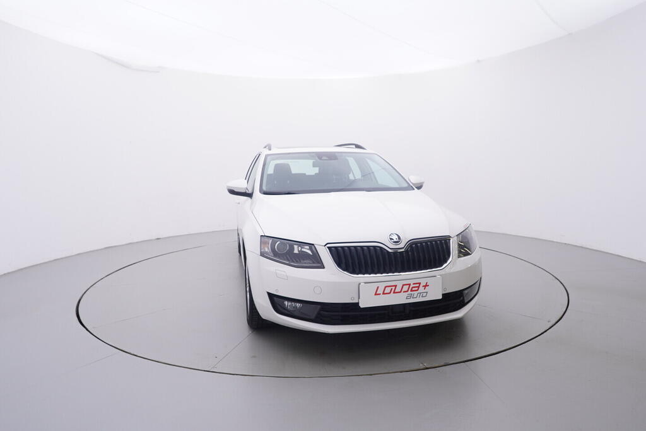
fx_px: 404
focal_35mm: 22
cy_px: 216
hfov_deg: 77.3
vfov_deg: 56.2
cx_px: 323
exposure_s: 1/80
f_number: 5
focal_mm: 15
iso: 200
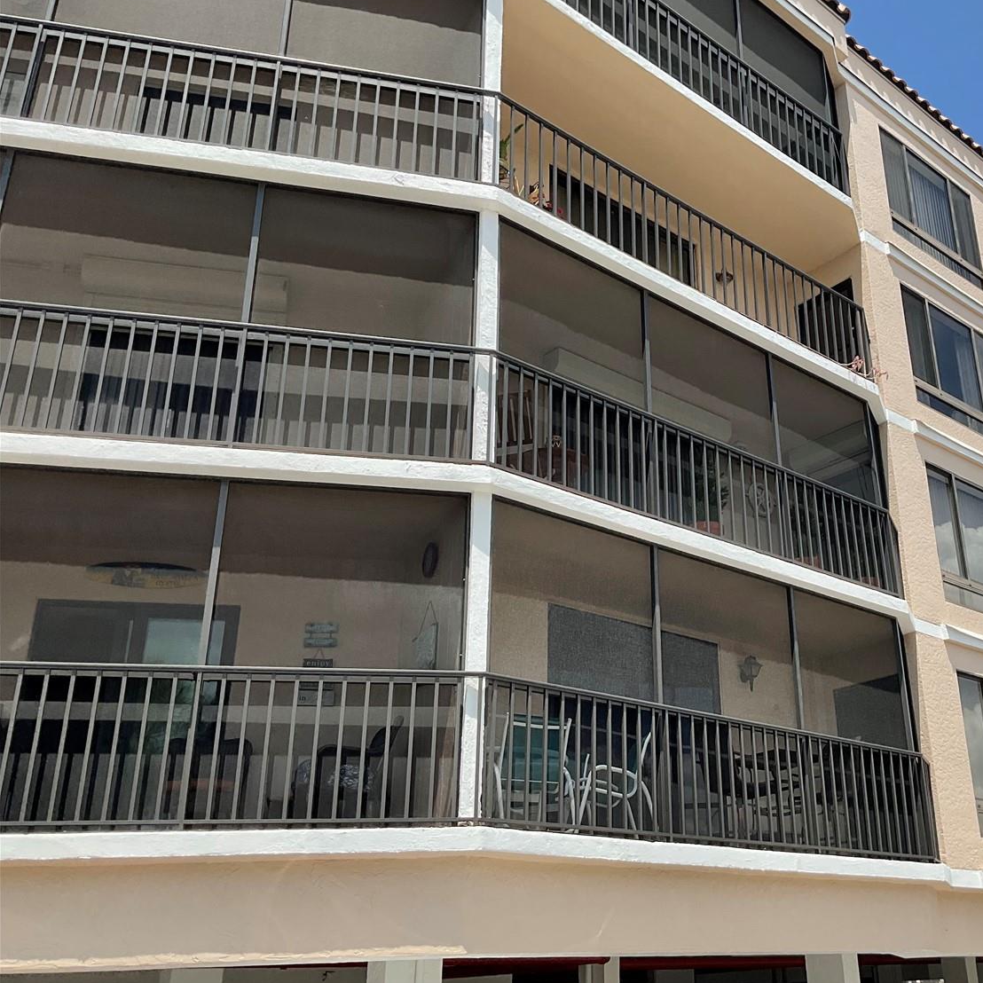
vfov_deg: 44.9
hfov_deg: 43.8
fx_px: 1189
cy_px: 461
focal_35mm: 37
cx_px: 709
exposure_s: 1/1912
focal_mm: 3
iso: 16
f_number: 1.8
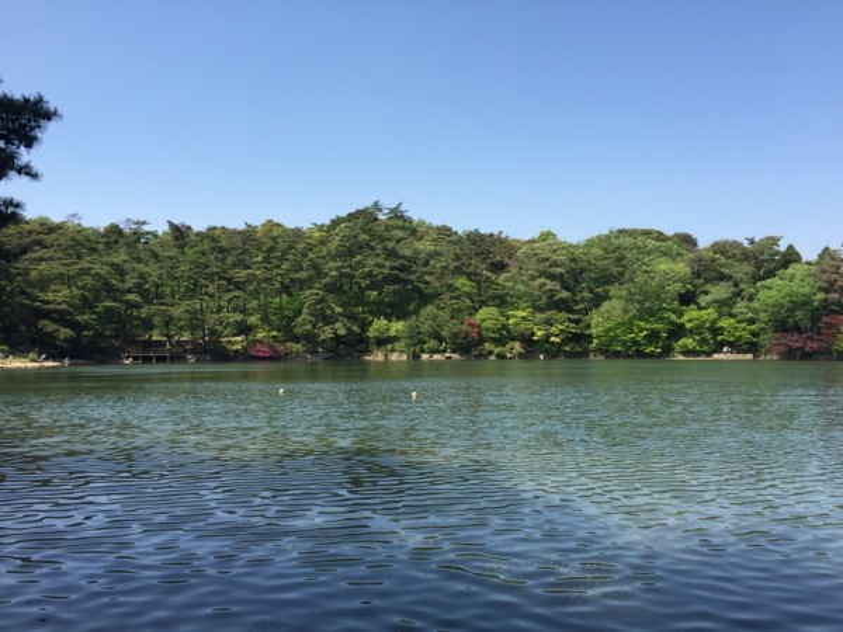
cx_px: 422
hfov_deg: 61.7
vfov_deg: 48.2
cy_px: 316
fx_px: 706
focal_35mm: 29
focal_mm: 4.15
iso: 32
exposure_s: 1/1041
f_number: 2.2
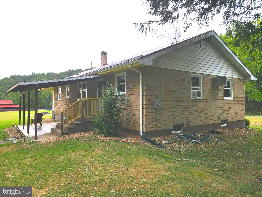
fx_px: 182
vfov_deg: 56.8
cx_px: 131
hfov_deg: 71.6
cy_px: 98
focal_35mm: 24
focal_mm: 4.5
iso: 100
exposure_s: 1/90
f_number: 2.8
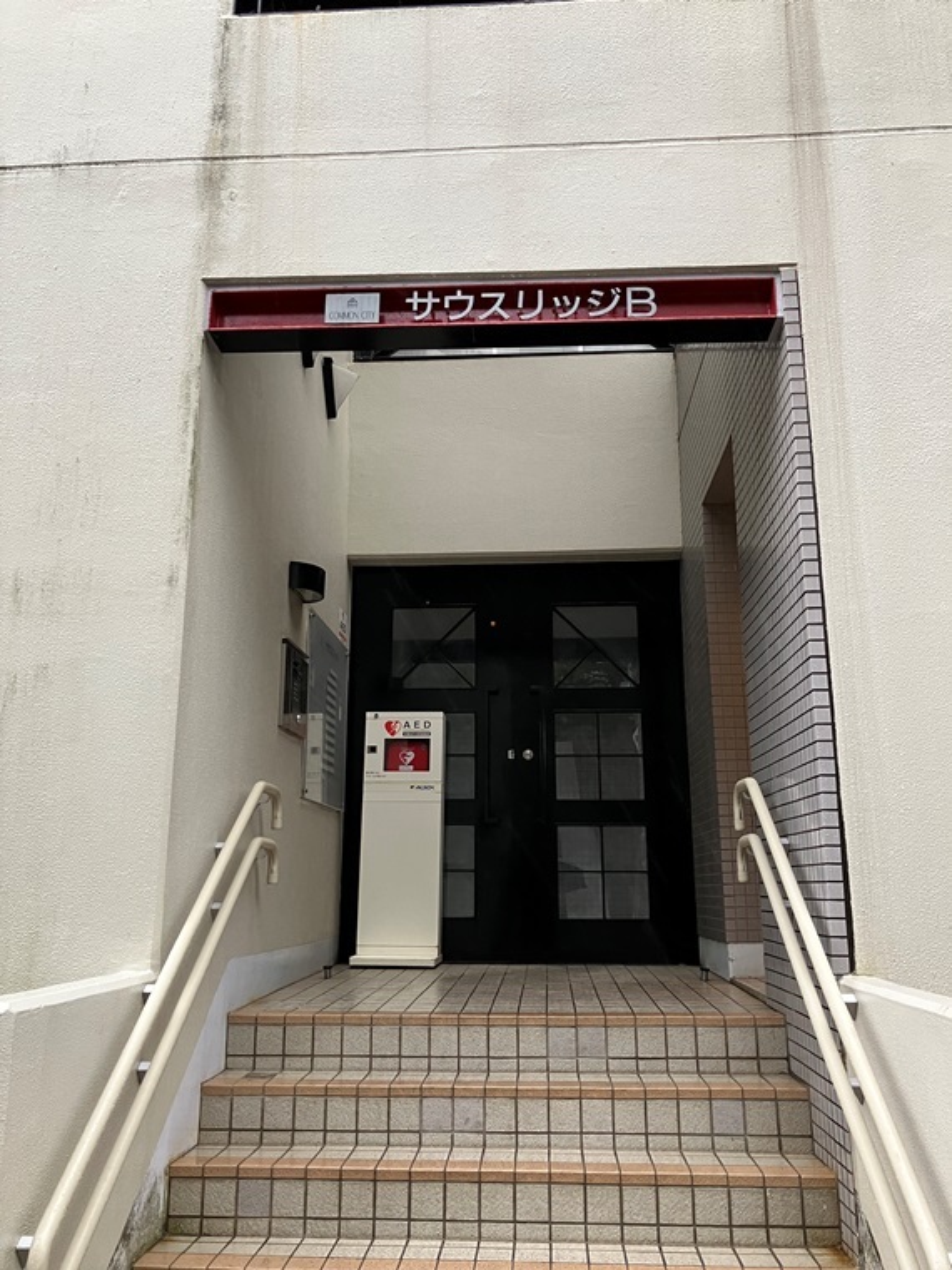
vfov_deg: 63.4
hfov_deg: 49.7
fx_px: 1027
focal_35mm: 28
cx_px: 476
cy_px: 635
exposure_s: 1/60
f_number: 1.8
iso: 100
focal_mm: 3.99
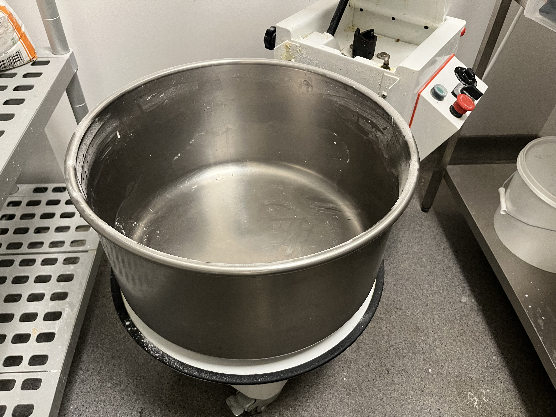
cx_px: 278
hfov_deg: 67.3
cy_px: 208
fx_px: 418
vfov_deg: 53.1
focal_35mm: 26
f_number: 1.6
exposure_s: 1/50
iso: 320
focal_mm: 5.1
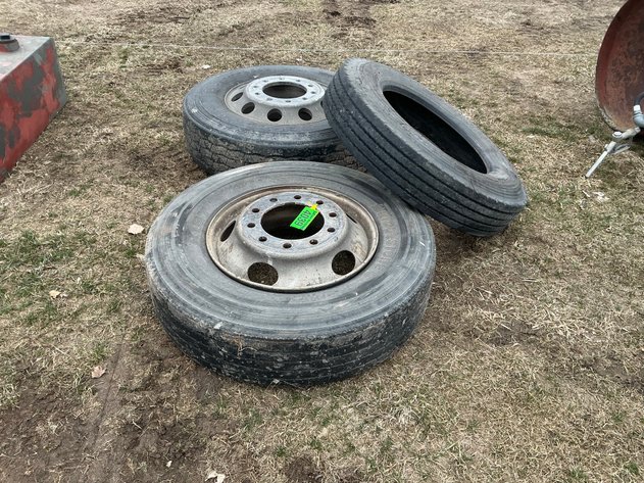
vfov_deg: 49.7
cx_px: 322
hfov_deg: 63.5
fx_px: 521
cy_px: 242
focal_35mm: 28
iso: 25
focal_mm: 3
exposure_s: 1/265
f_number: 1.8
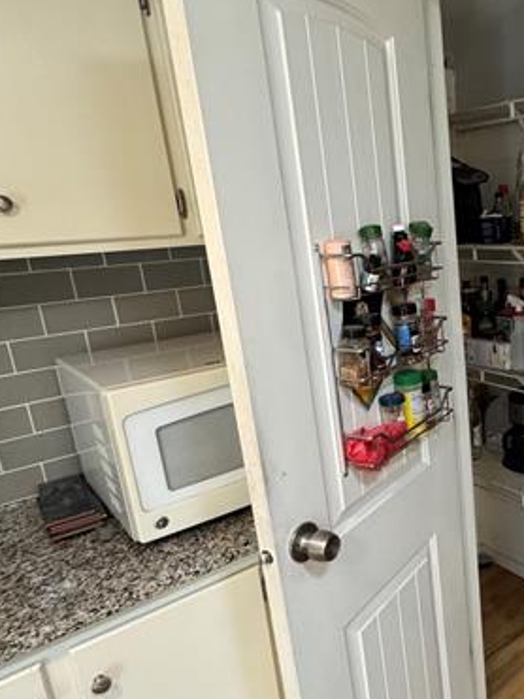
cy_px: 366
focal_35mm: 29
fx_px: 586
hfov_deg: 42.9
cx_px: 499
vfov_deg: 61.6
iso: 320
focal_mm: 2.22
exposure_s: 1/42
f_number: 2.2
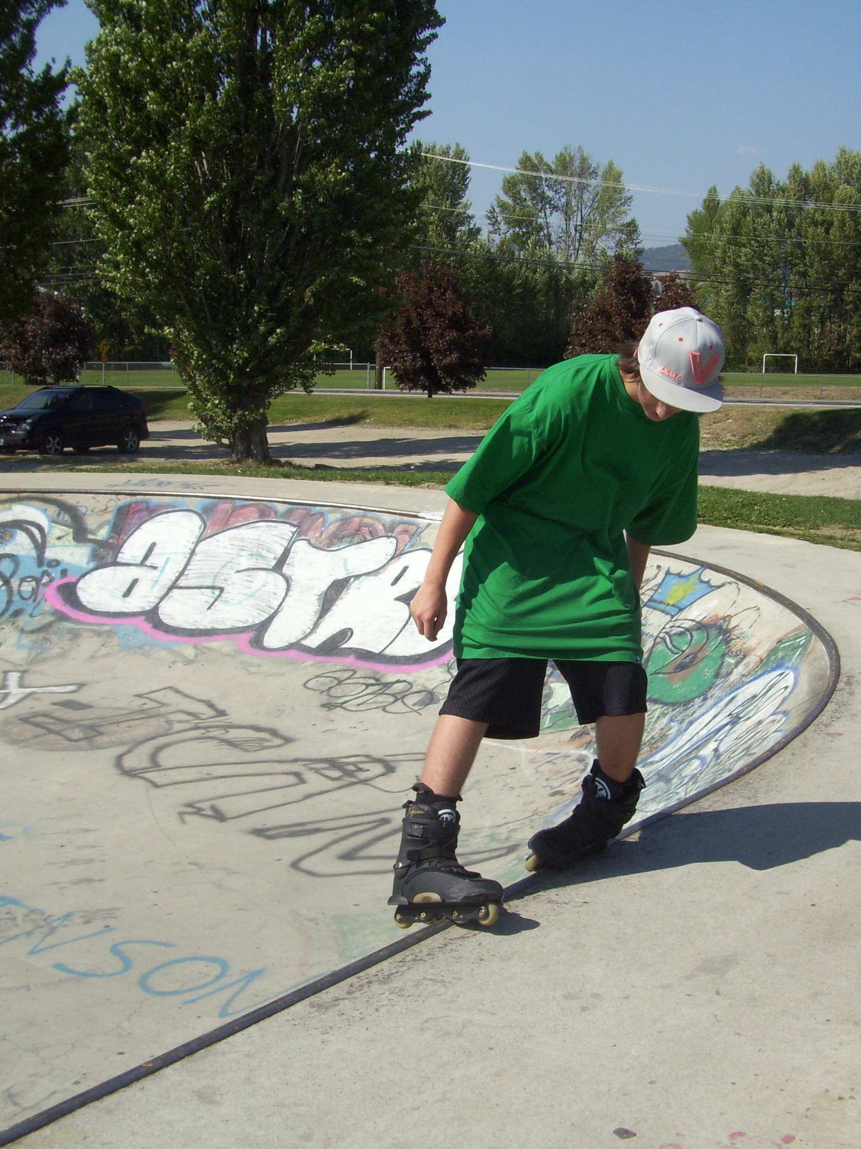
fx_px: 1526
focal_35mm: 46
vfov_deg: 41.2
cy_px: 566
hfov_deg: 31.3
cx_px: 551
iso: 80
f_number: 5.6
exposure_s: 1/500
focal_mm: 5.7
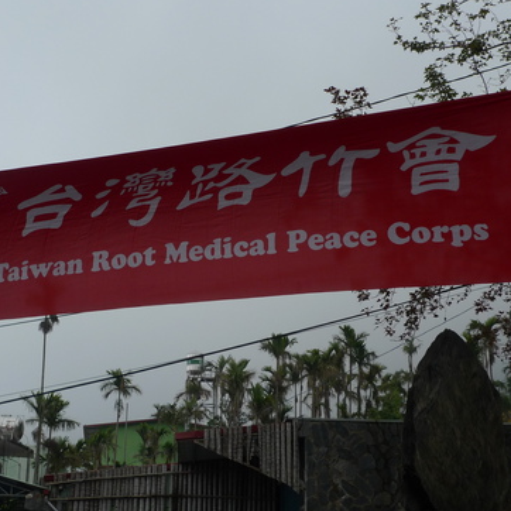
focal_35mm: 60
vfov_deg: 28.6
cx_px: 206
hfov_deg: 28.5
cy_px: 220
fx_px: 1002
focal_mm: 8.8
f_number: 4
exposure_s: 1/640
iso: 80
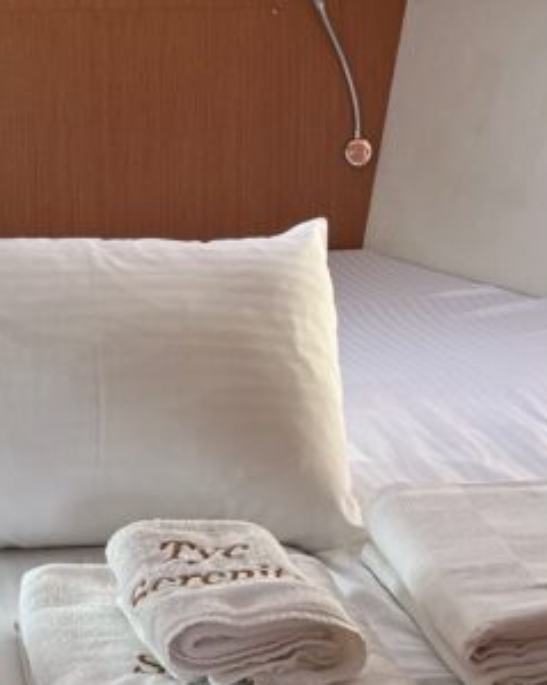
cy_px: 312
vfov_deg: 22.0
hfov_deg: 17.6
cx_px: 179
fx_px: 1761
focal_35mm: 87
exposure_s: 1/121
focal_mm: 5.7
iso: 80
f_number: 1.5
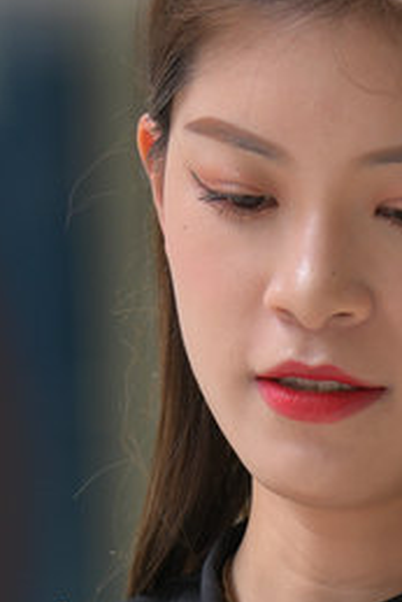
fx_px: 8882
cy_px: 1209
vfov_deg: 3.8
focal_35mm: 531
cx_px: 448
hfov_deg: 2.6
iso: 450
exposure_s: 1/400
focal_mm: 102
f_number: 3.5
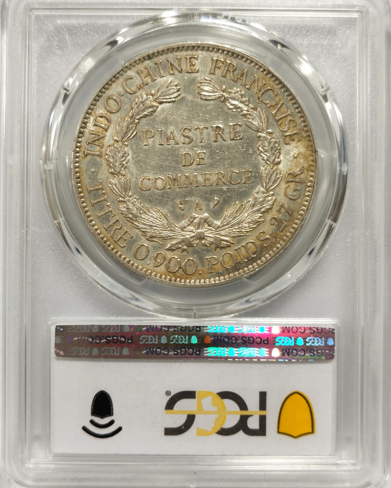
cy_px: 240
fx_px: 824
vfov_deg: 33.0
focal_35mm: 57
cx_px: 195
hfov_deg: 26.7
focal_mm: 5.56
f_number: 16
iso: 100
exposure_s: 1/100
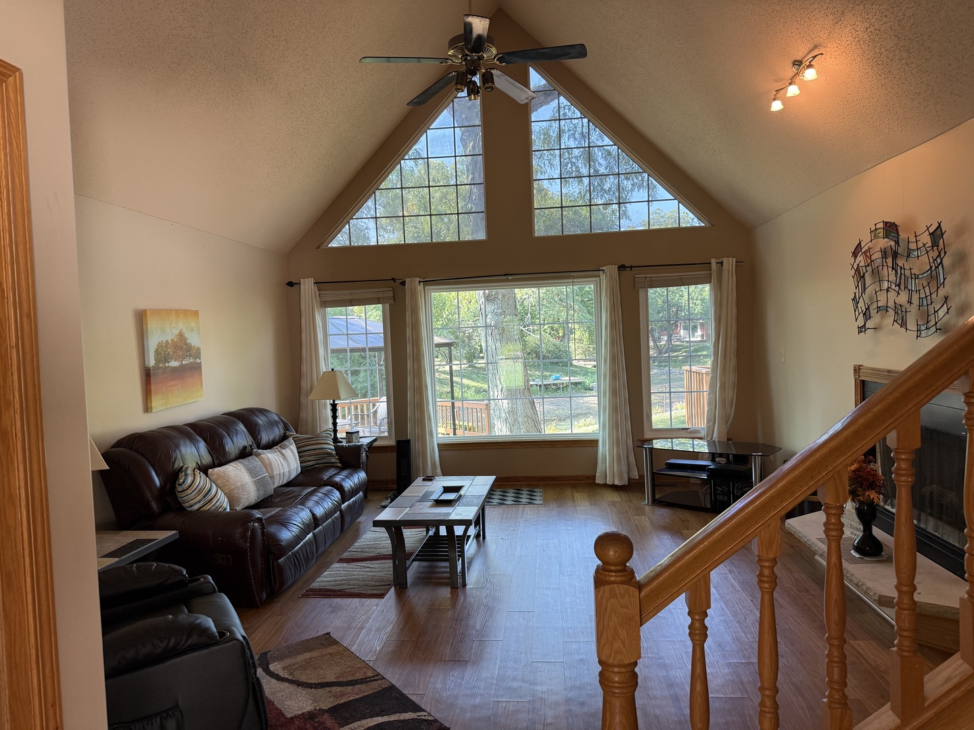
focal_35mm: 24
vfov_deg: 56.8
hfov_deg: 71.6
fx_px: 675
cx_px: 487
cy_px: 365
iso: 160
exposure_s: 1/120
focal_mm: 6.76
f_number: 1.78
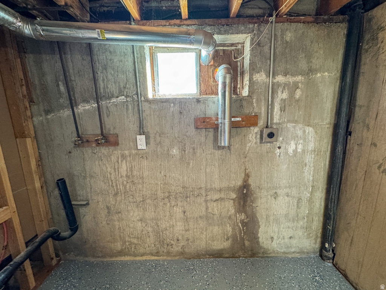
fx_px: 156
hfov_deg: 102.1
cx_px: 193
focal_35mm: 14
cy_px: 145
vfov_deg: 85.7
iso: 500
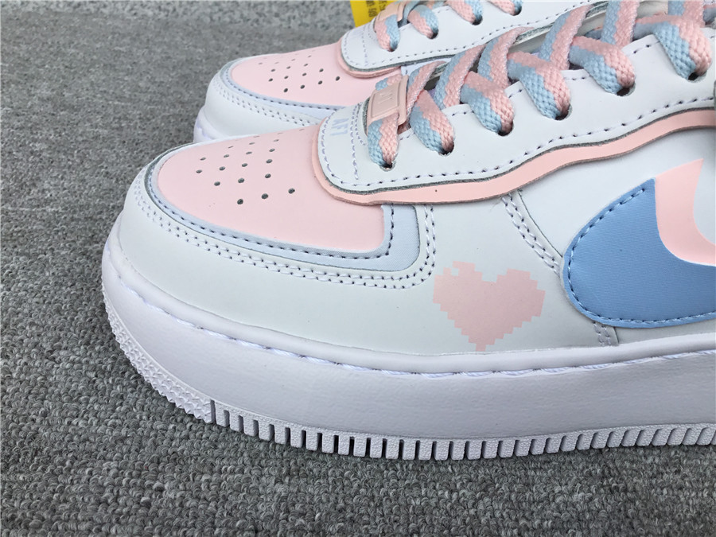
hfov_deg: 58.4
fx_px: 641
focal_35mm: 31
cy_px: 268
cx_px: 358
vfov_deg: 45.4
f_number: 2.4
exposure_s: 1/399
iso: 25
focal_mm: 3.3
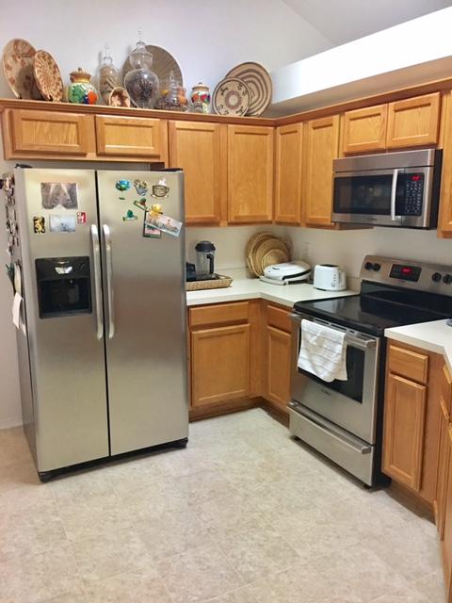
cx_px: 226
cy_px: 302
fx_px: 505
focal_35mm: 29
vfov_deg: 61.7
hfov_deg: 48.2
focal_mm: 4.15
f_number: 2.2
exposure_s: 1/10
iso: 80
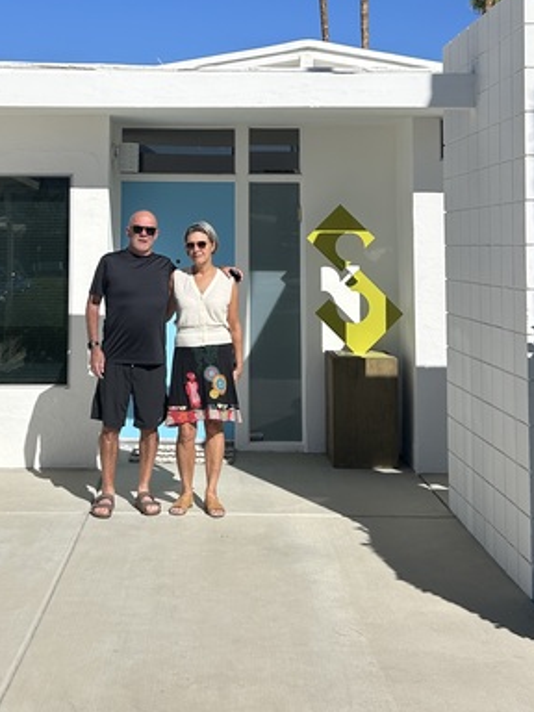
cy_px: 182
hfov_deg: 27.9
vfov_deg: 36.0
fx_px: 1070
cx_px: 202
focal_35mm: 52
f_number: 1.5
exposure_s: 1/9434
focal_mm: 5.7
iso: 50
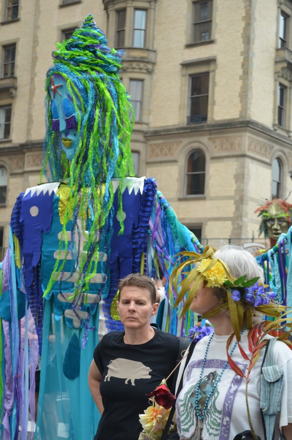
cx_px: 146
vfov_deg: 33.5
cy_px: 220
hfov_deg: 22.5
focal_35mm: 60
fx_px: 733
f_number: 5.6
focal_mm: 40
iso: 200
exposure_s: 1/125
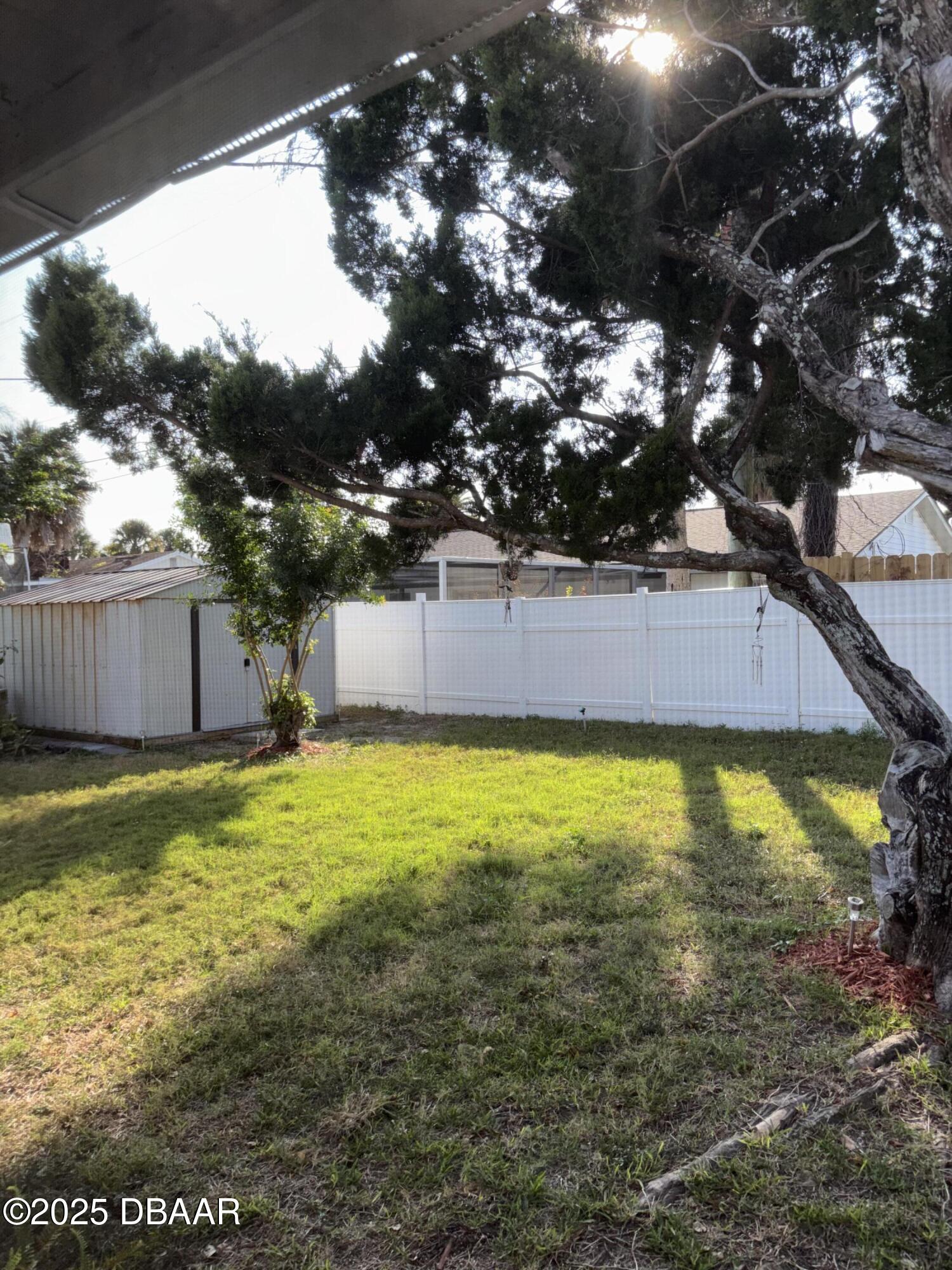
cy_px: 635
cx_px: 476
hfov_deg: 53.1
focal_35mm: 26
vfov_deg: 67.3
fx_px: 953
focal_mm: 5.96
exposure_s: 1/577
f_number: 1.6
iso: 50
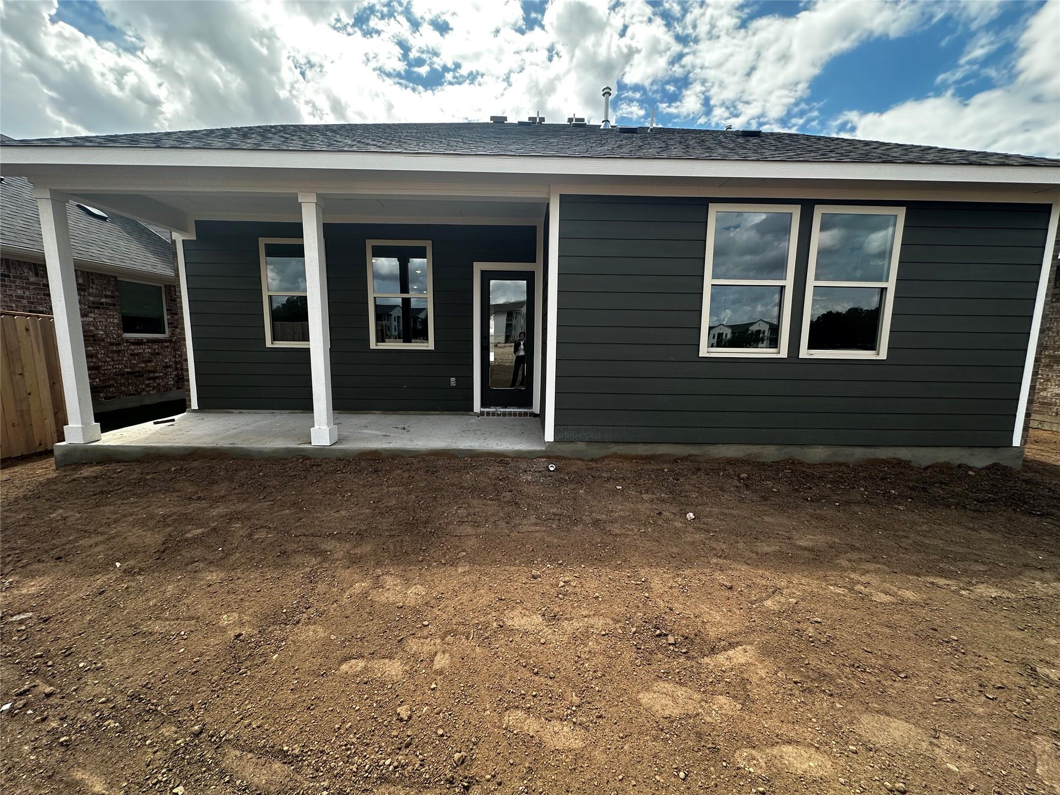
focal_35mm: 14
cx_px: 530
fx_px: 429
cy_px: 398
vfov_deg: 85.7
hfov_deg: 102.1
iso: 40
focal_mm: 2.22
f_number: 2.2
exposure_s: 1/703
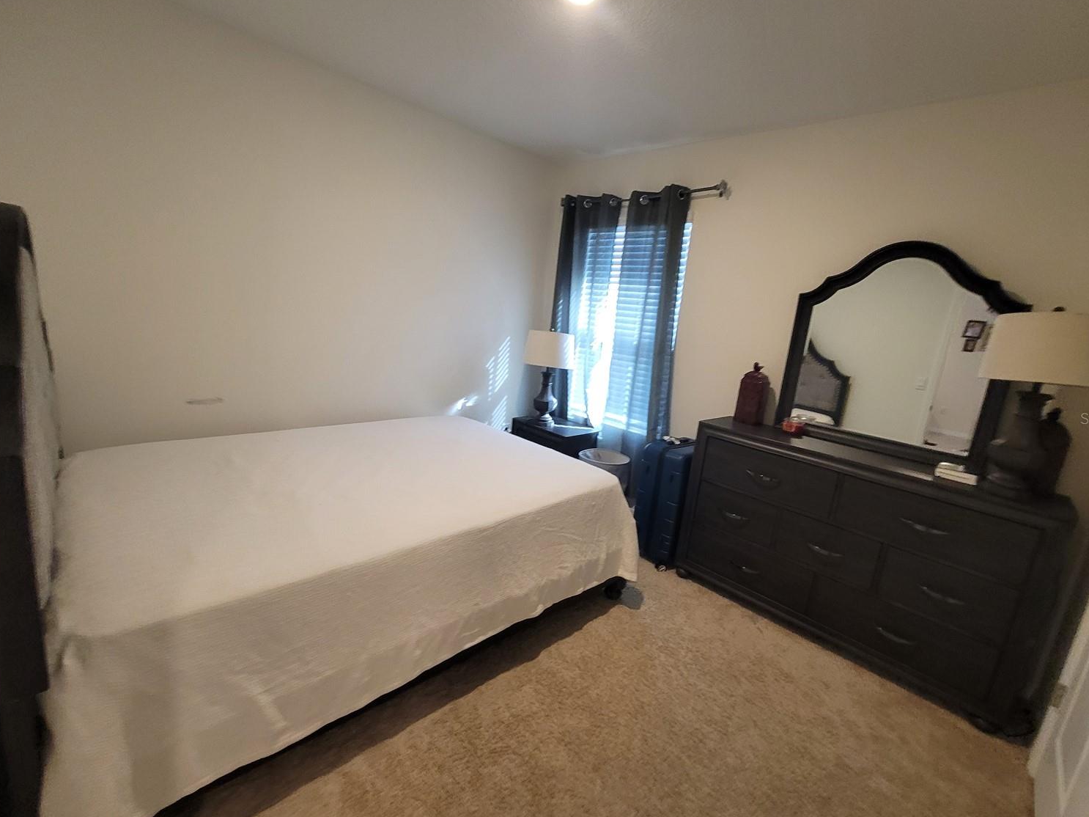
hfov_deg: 102.0
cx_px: 564
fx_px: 440
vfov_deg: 85.6
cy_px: 418
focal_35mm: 14
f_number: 2.2
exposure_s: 1/60
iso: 400
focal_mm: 2.2
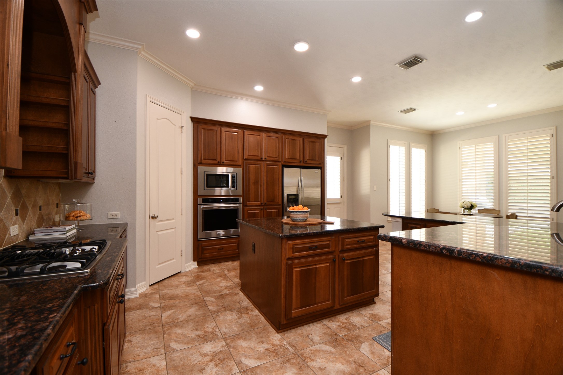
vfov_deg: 77.3
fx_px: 235
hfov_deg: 100.4
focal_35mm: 15
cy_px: 188
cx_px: 282
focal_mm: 10
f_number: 4
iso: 400
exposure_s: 1/60
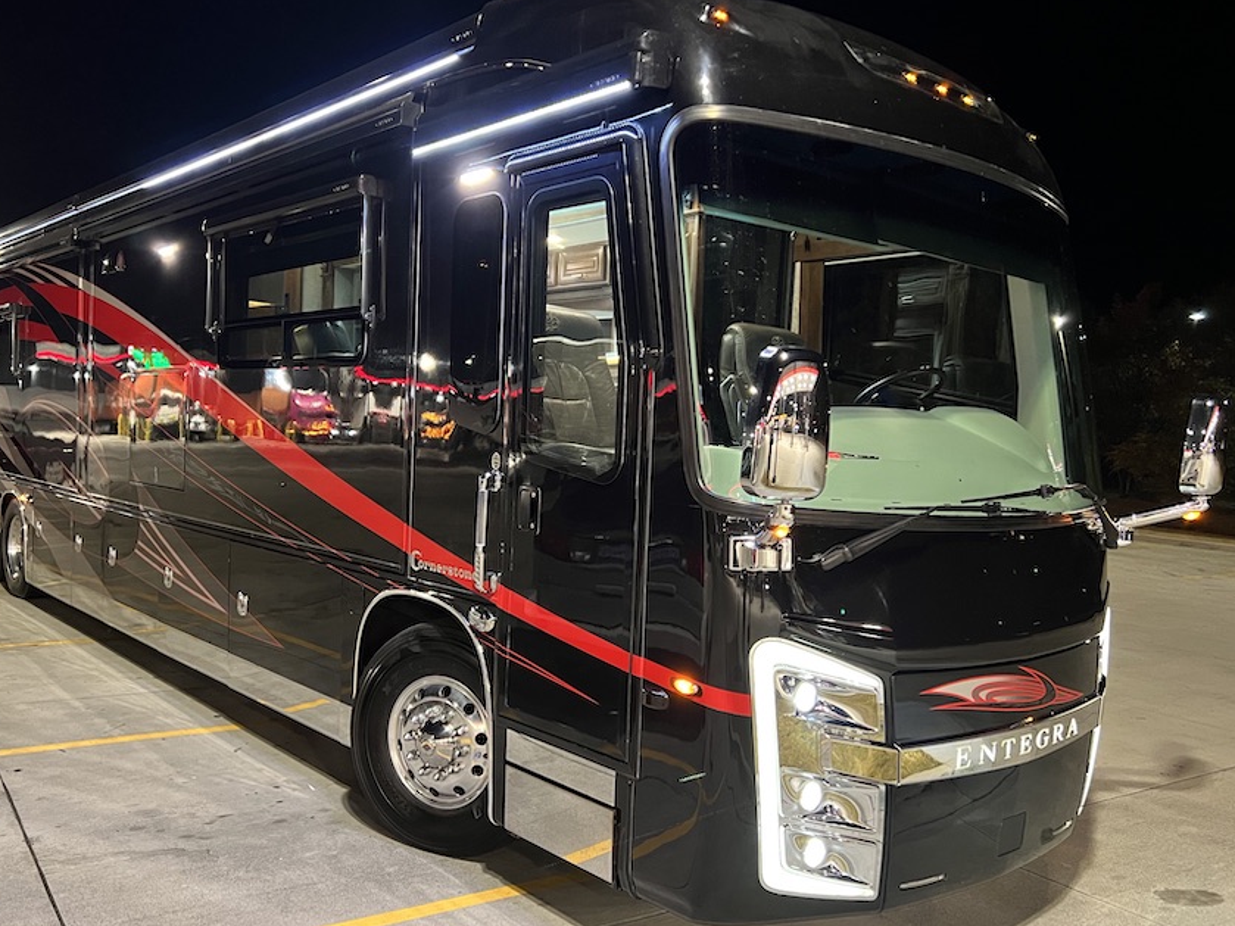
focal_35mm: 31
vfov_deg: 45.4
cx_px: 573
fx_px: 1106
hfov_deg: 58.3
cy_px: 468
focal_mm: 5.7
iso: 640
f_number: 1.5
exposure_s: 1/35
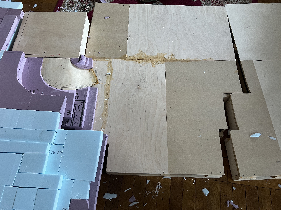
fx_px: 211
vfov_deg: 53.1
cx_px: 140
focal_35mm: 26
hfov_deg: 67.3
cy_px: 105
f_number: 1.5
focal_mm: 5.7
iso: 250
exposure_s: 1/60
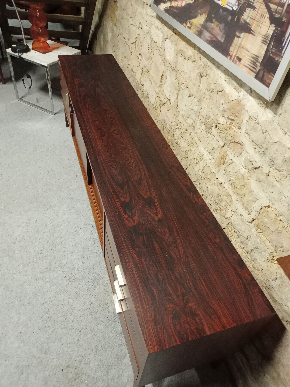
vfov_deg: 63.4
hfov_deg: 49.7
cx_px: 145
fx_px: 313
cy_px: 194
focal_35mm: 28
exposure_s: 1/50
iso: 1100
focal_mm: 3.77
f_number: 1.79
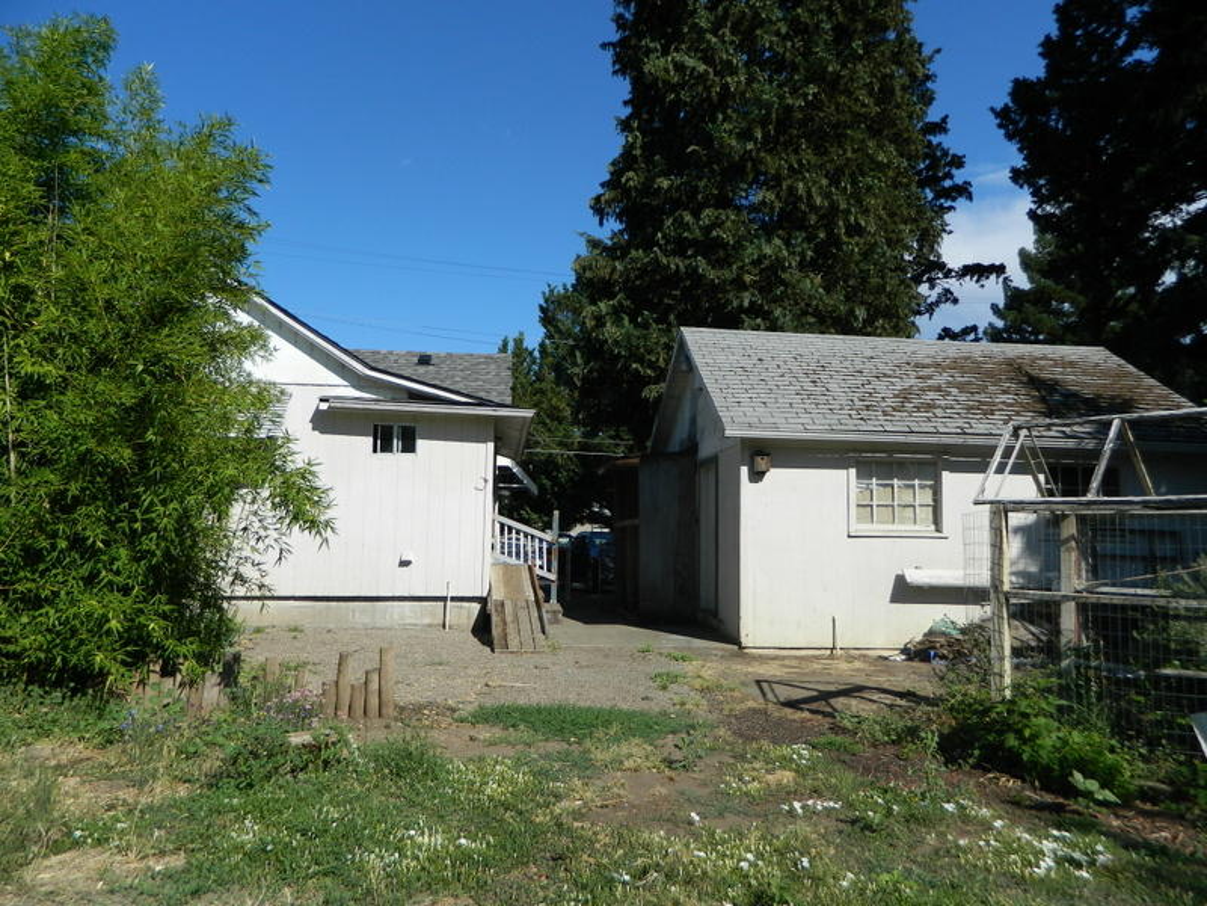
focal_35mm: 25
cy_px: 453
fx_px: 872
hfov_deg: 69.4
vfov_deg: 54.9
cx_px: 604
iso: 80
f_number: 8.7
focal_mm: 4.5
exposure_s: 1/250
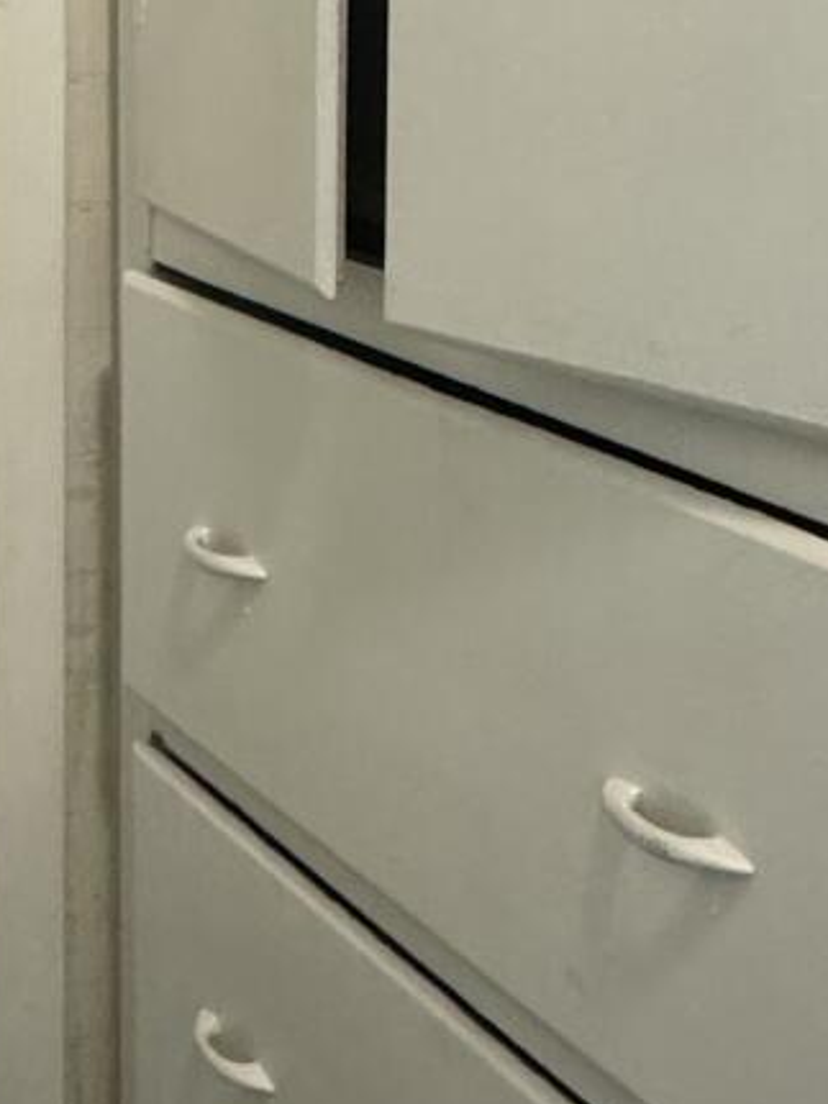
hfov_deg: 22.5
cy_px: 259
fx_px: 2074
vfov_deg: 29.3
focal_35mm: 65
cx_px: 536
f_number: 2.2
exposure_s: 1/60
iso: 500
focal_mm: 2.22
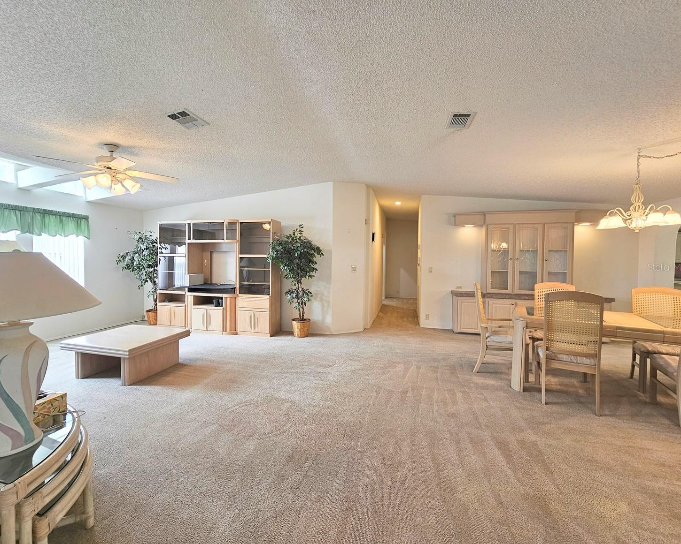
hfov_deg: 100.5
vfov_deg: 88.0
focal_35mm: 14
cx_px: 316
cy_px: 267
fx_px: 282
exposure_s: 1/60
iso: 100
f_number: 2.2
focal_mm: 2.2
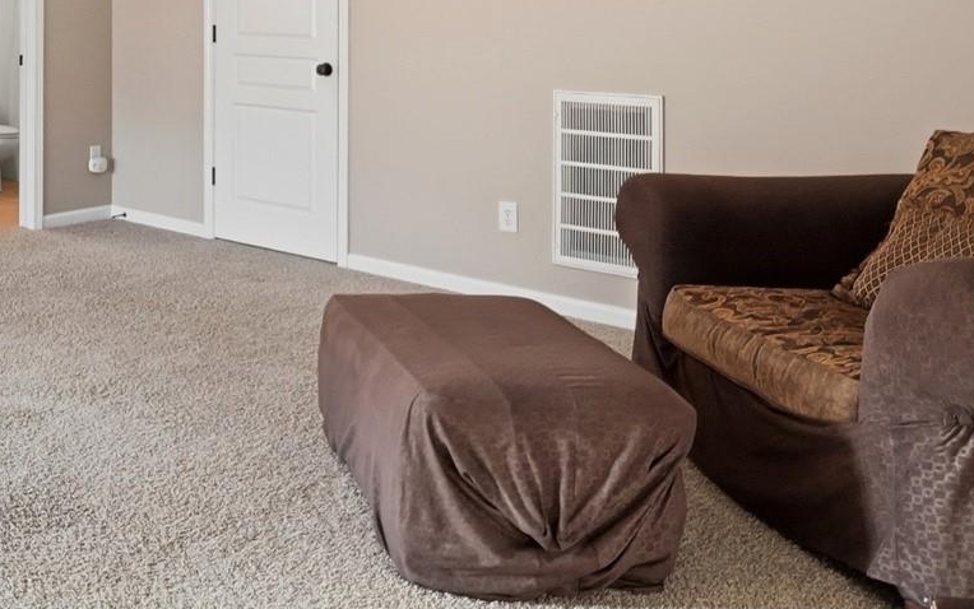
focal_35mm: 40
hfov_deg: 43.1
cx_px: 23
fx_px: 1062
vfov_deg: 30.1
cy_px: 20
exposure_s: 1/200
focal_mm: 10
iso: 100
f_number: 4
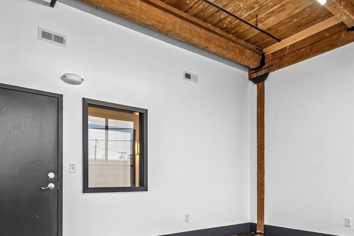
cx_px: 213
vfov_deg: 46.1
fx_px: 265
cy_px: 179
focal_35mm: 27
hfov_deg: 66.7
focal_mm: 10
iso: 400
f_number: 5.6
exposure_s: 1/80
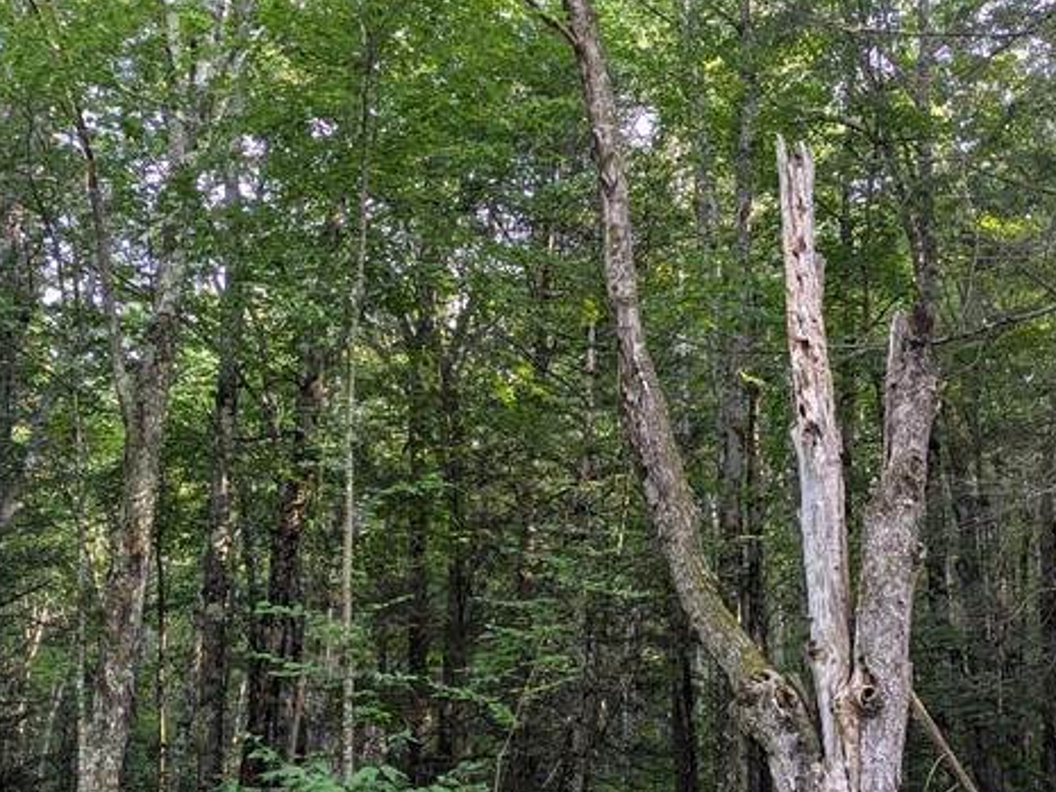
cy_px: 517
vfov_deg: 26.4
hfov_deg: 34.9
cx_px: 521
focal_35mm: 55
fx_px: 1678
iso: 126
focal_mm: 5.43
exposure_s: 1/120
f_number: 1.89
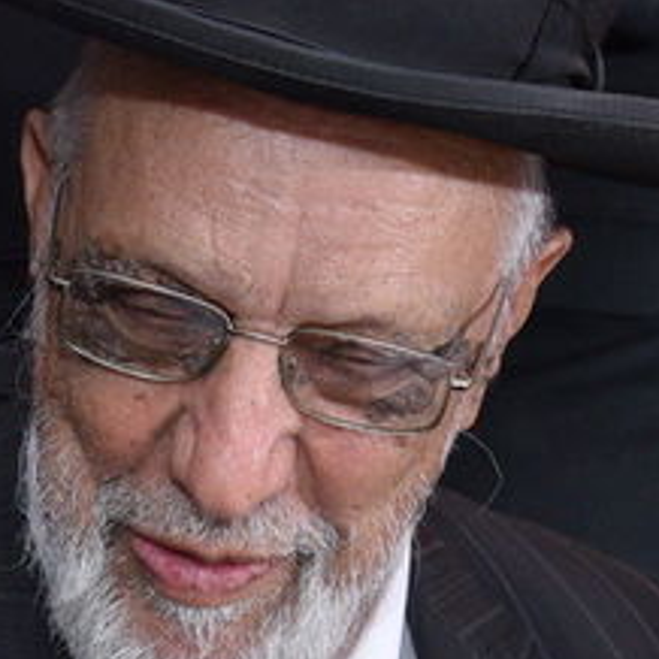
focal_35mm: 207
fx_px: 4458
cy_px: 872
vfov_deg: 8.3
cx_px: -196
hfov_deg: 8.3
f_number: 6.3
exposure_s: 1/160
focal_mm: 38
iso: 1250
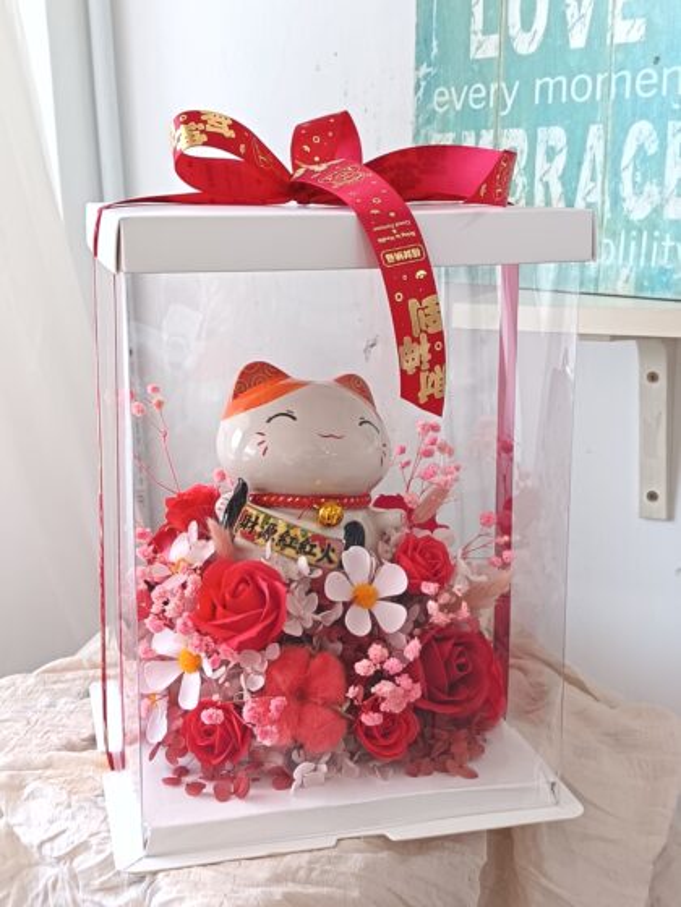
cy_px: 454
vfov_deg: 39.7
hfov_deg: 30.3
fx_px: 1259
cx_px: 340
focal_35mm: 48
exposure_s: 1/50
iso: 360
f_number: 1.75
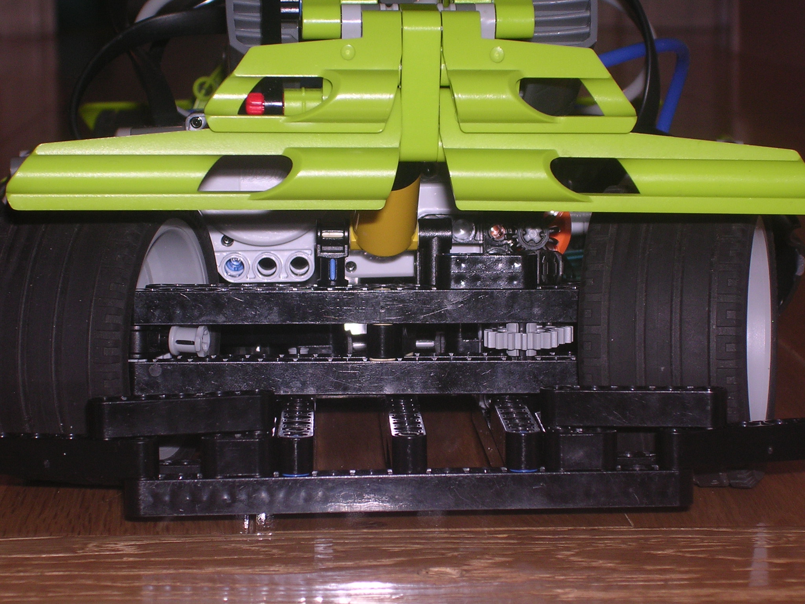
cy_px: 302
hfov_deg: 17.1
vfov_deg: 12.9
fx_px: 2674
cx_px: 402
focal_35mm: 115
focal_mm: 17.4
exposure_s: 1/60.1
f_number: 4.9
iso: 100
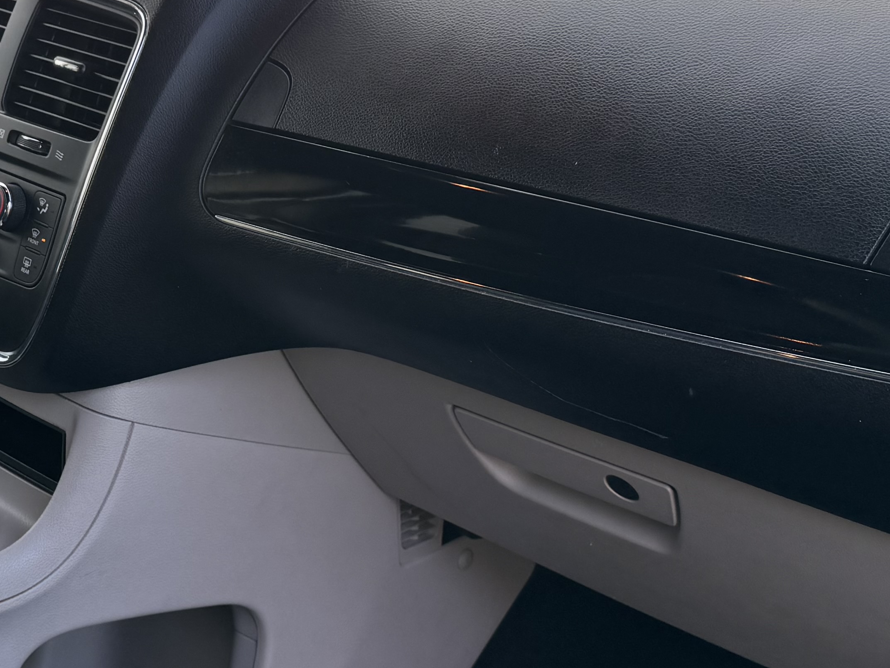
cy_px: 247
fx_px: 1646
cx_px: 182
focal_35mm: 64
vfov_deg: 22.9
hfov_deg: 29.6
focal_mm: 6.76
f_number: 1.78
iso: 64
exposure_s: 1/262
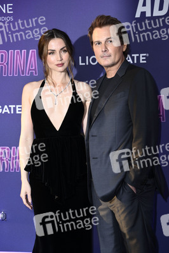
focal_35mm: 135
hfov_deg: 10.1
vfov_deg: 15.2
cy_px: 126
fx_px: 952
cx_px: 84
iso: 500
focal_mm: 135
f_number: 7.1
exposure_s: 1/250
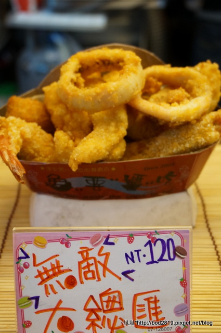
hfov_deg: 29.8
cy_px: 166
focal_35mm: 45
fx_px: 415
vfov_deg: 43.7
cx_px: 110
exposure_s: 1/60
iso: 800
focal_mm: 30
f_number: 5
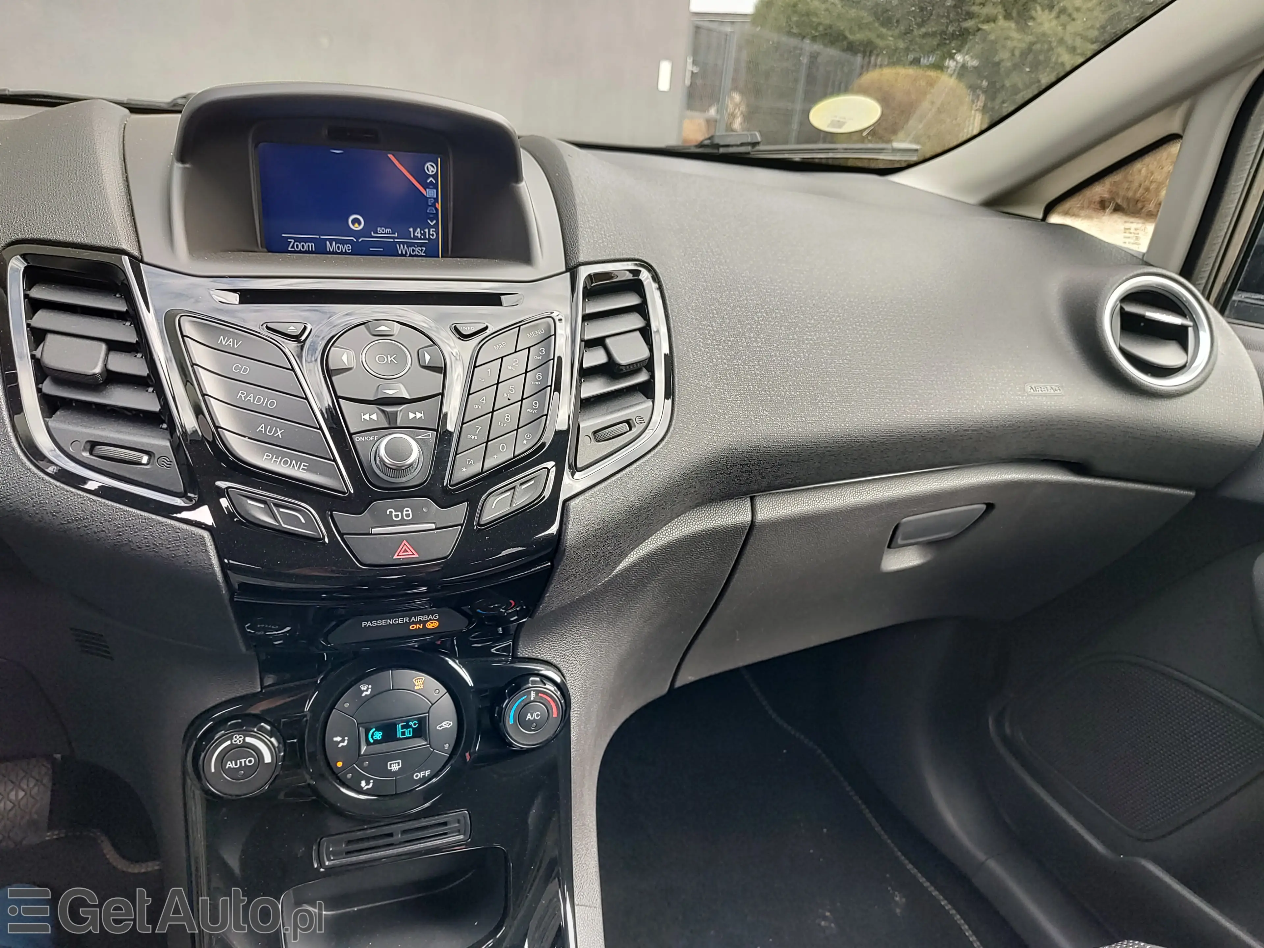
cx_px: 632
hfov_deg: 73.9
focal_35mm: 23
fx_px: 840
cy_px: 474
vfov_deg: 58.9
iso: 100
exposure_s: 1/132
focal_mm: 5.56
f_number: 1.8
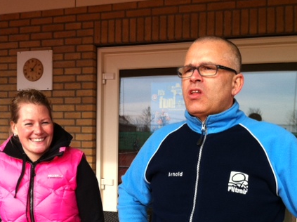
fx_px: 454
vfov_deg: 27.2
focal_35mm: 53
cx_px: 119
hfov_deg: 36.1
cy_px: 155
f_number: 2.8
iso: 80
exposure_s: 1/152
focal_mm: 3.85
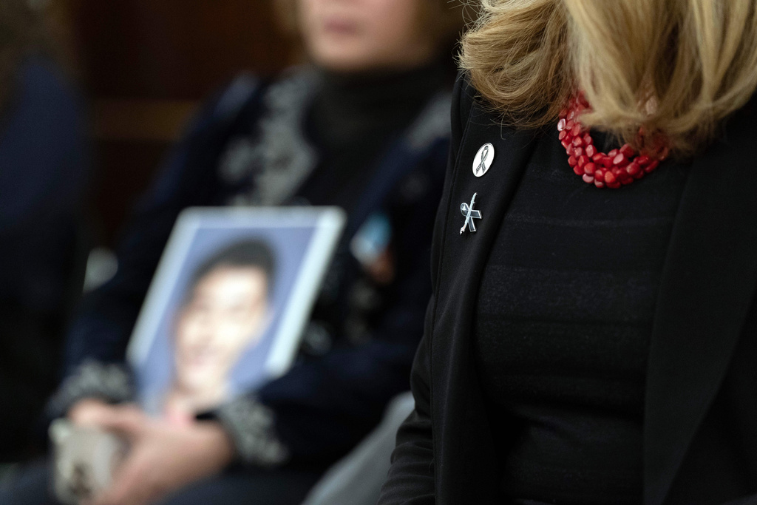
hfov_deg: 12.2
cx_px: 378
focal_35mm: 168
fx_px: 3533
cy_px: 252
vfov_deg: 8.2
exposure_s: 1/250
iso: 3200
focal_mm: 168
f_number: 3.5
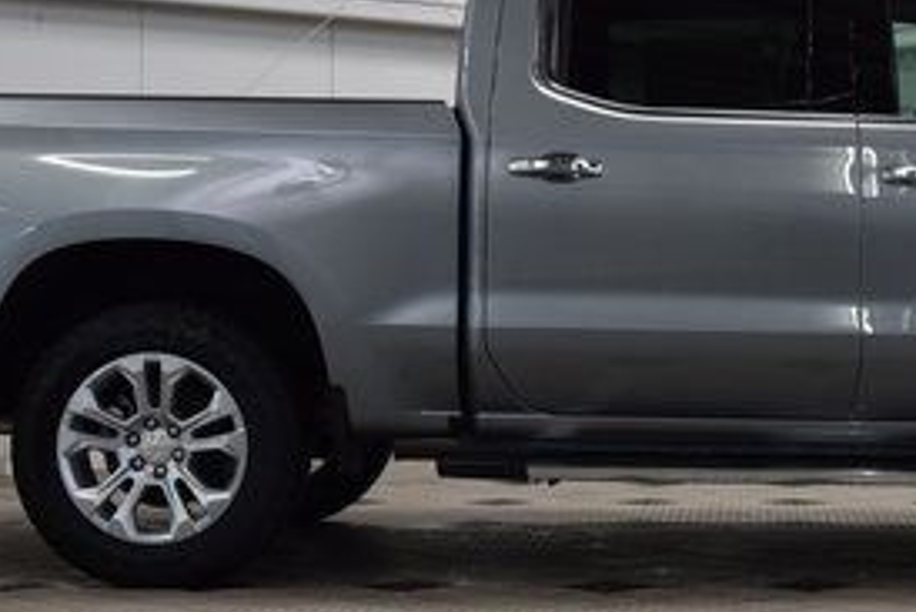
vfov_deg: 14.0
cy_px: 279
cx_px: 742
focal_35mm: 98
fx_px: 2495
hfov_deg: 20.6
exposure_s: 1/25
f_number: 7.1
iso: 400
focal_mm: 28
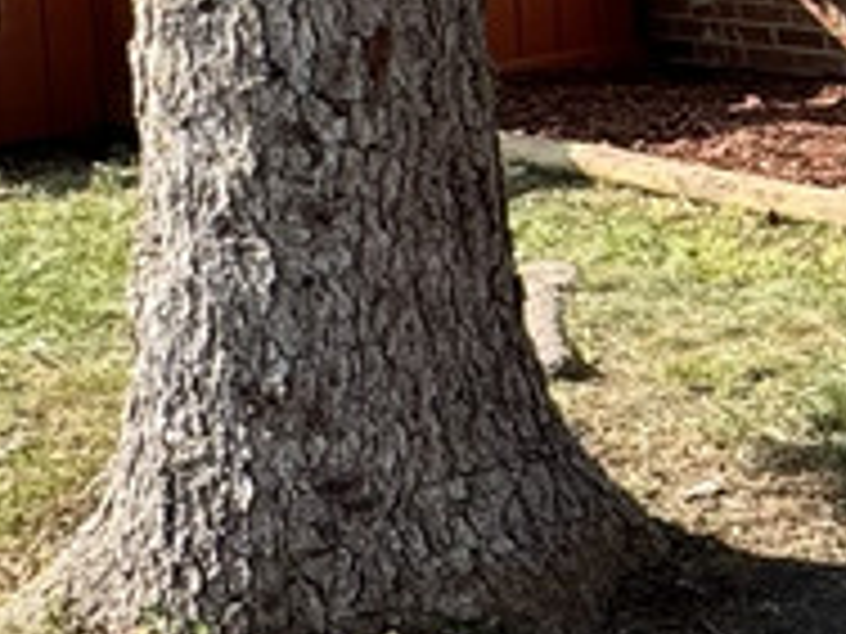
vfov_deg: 13.7
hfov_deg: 15.7
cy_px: 67
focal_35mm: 107
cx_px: 1512
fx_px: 2615
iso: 50
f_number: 2.2
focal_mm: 2.22
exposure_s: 1/1110
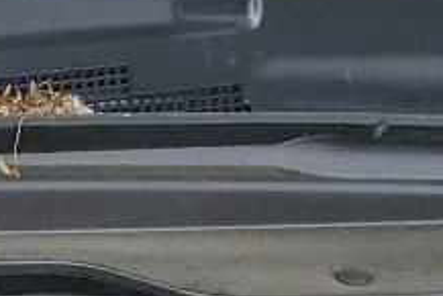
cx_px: -288
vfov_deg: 6.2
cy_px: 998
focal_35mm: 199
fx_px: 2450
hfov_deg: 9.9
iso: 50
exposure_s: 1/385
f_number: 1.5
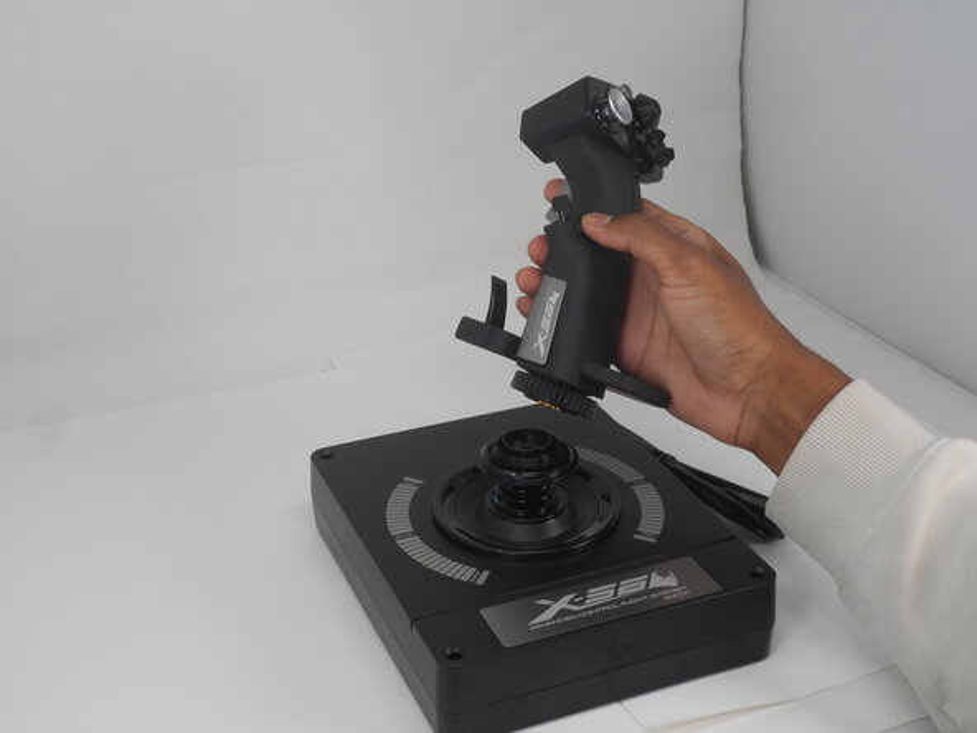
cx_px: 488
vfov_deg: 28.6
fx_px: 1439
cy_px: 366
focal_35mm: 51
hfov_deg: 37.5
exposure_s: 1/50
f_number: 4.9
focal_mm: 9.1
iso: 80
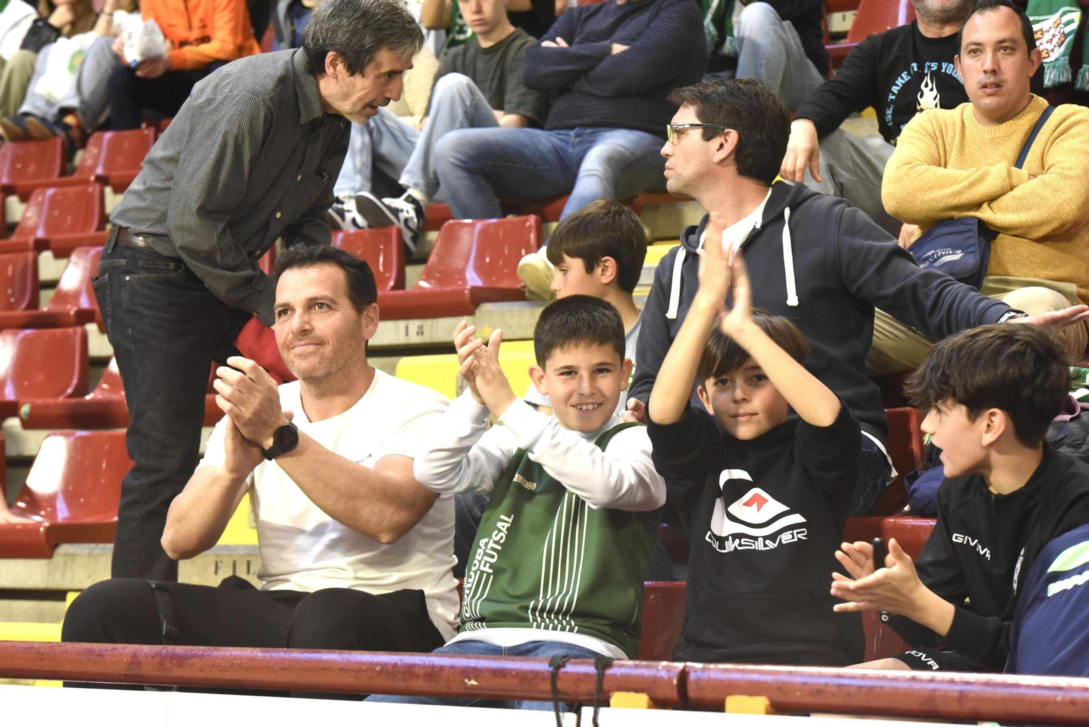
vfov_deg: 13.7
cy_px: 364
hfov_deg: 20.4
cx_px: 544
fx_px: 3026
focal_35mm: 100
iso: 5000
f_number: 7.1
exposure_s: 1/160
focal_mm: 100
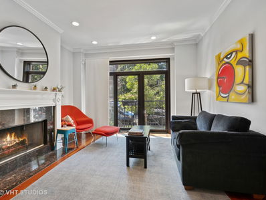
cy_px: 96
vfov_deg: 81.8
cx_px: 127
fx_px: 115
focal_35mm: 15
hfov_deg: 98.1
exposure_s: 1/2.5
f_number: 8
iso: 200
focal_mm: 7
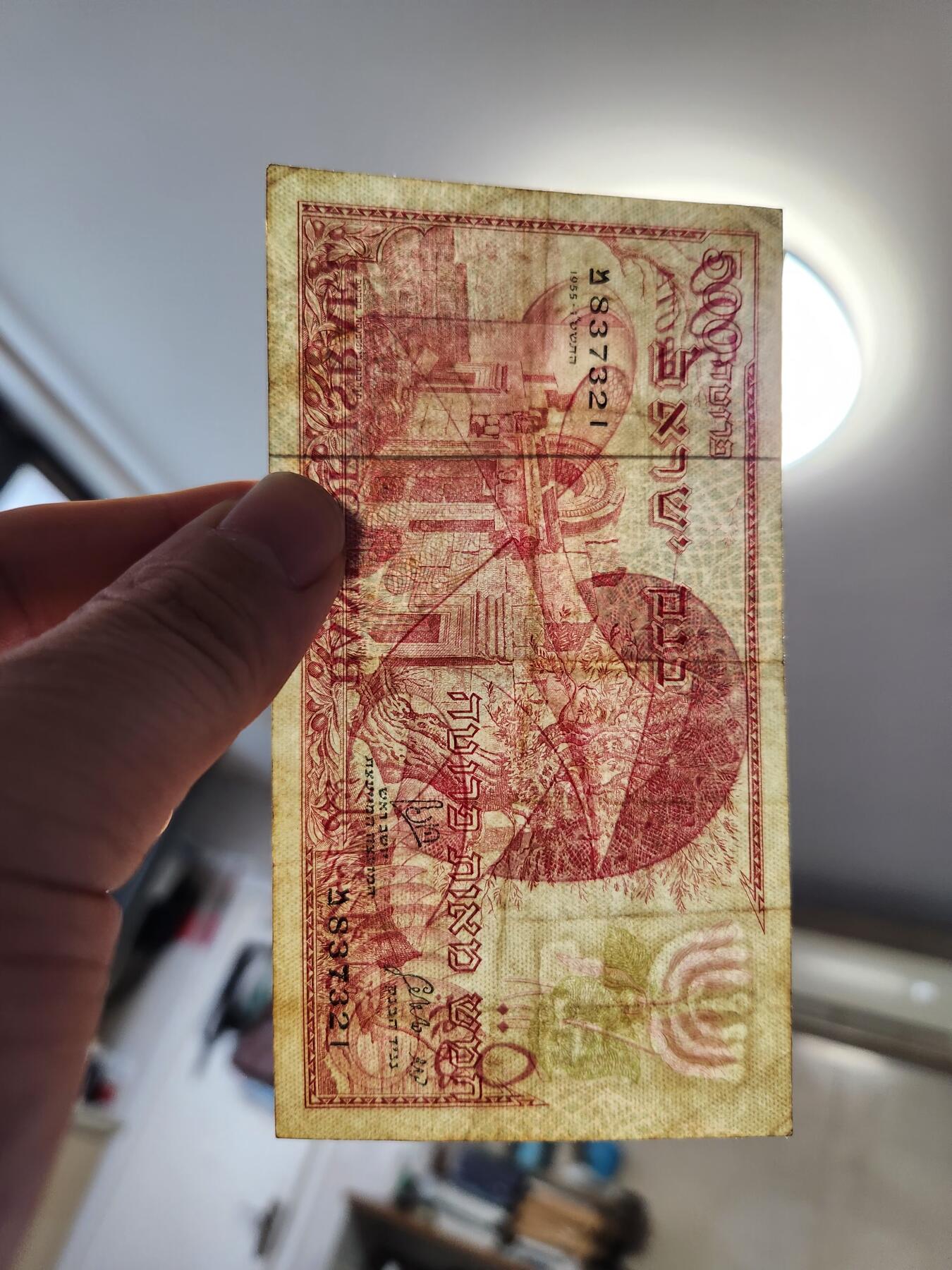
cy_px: 635
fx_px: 843
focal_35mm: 23
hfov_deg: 58.9
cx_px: 476
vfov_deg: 73.9
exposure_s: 1/100
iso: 250
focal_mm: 5.4
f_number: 1.8
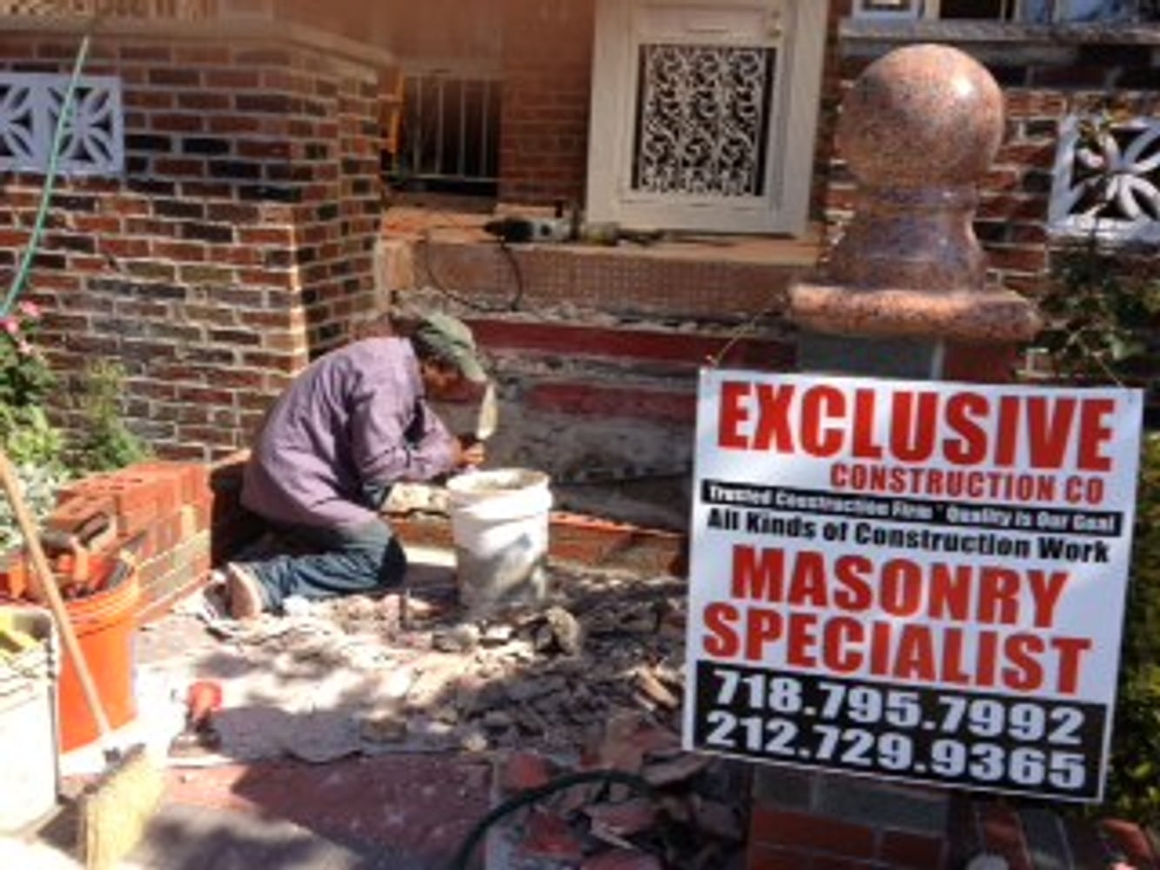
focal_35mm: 35
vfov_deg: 40.7
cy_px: 435
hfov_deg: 52.6
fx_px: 1173
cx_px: 580
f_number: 2.4
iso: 64
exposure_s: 1/836
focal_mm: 4.28
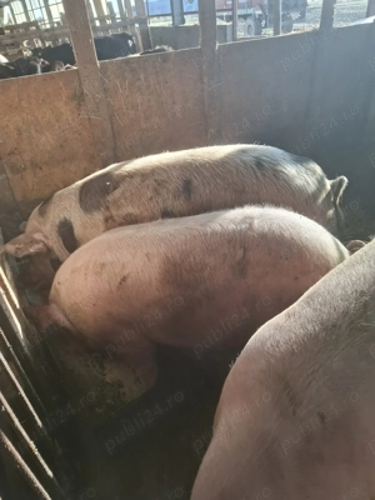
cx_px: 188
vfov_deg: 73.9
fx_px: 332
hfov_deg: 58.9
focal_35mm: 23
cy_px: 250
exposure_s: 1/108
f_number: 1.8
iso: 50
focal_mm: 5.54
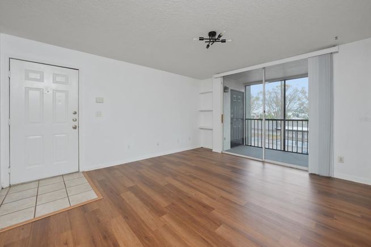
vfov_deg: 81.2
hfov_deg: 104.2
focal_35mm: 14
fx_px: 144
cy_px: 119
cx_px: 182
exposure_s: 1/20
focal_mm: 13
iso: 100
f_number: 7.1
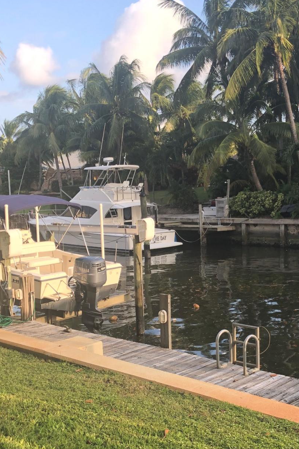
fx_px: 598
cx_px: 181
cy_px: 271
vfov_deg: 40.9
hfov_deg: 28.0
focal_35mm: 48
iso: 20
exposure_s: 1/384
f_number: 1.8
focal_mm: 3.99
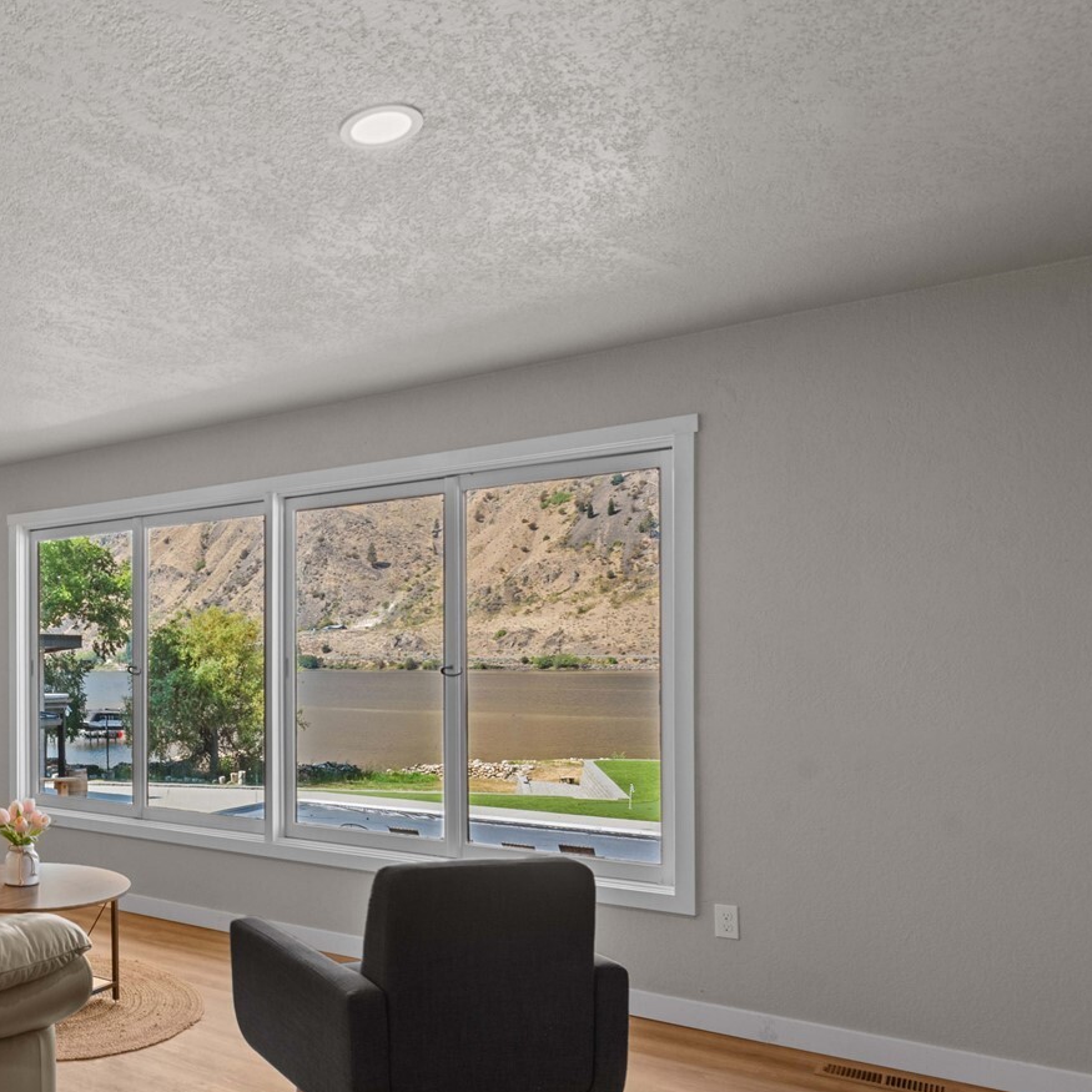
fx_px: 999
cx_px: 67
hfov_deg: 49.6
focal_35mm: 28
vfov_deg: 57.0
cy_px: 638
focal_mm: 17
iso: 200
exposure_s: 1/15
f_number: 7.1
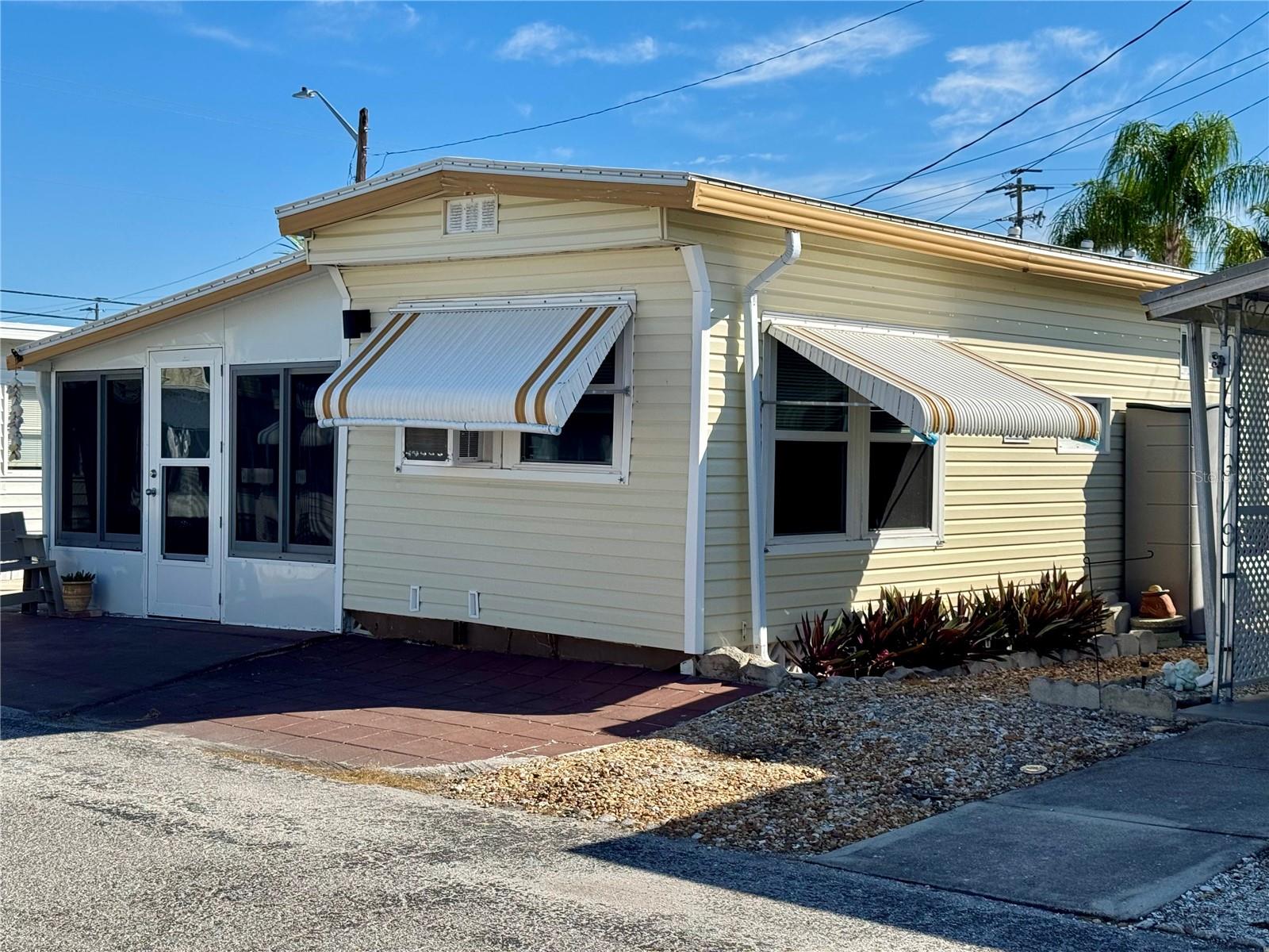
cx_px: 634
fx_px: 1760
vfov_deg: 30.3
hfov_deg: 39.7
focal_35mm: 48
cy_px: 476
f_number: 1.78
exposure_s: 1/5376
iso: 64
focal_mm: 6.76
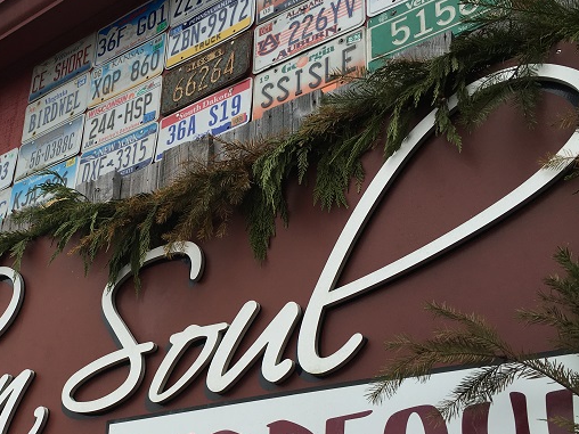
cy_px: 309
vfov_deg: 29.9
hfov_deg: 38.8
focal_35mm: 48
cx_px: 157
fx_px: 803
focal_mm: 4.15
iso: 25
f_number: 2.2
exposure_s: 1/646
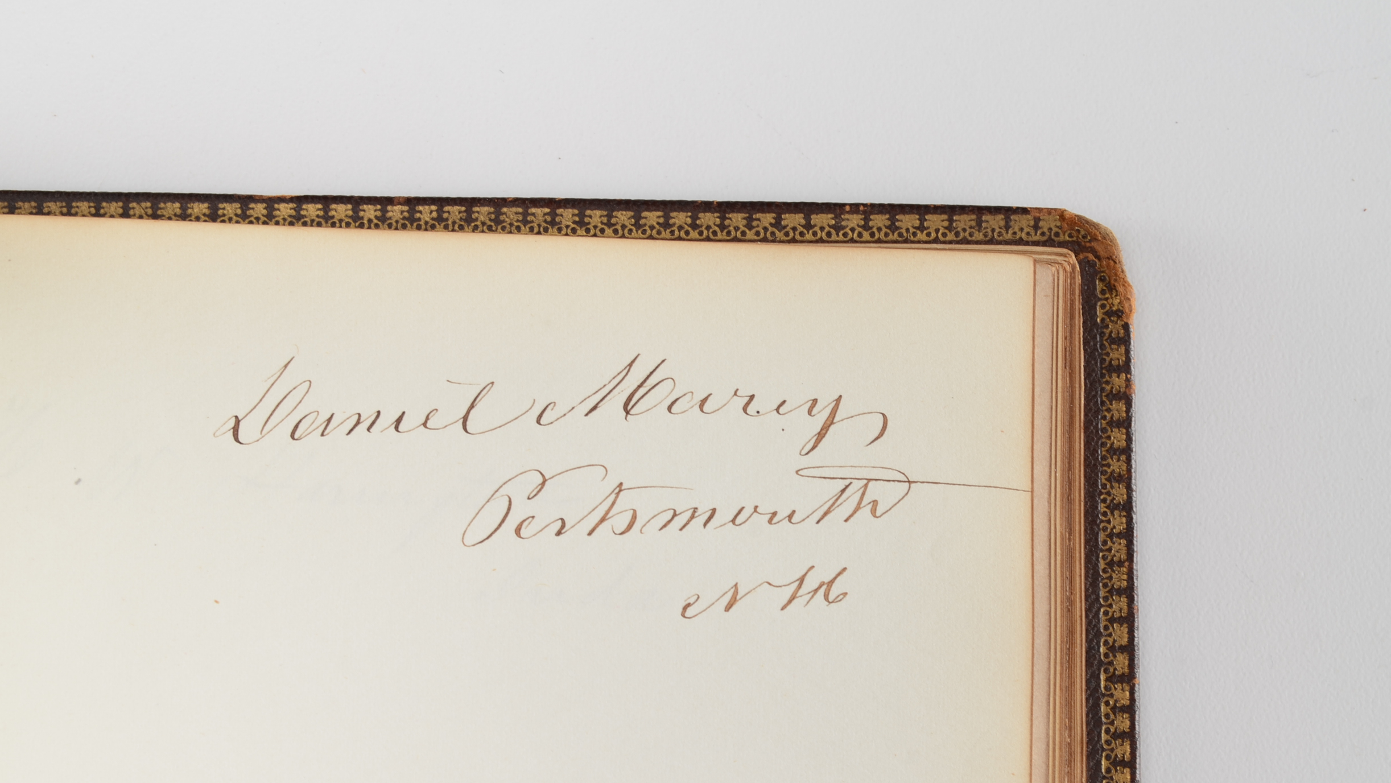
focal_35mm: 79
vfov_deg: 15.3
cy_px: 463
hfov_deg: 26.8
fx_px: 2914
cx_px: 699
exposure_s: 1/100
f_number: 9
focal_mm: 50
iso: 100
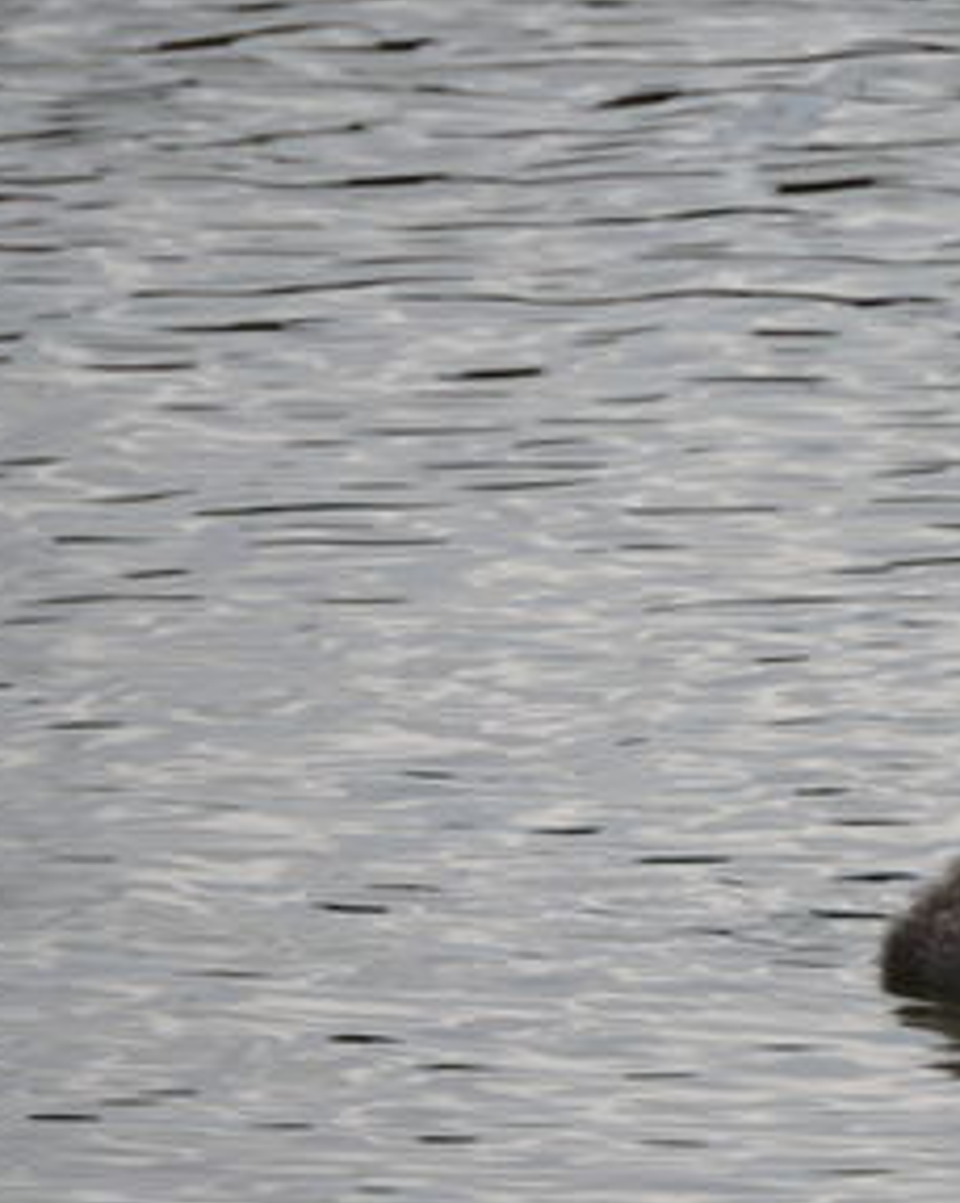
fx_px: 62038
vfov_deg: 1.1
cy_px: 734
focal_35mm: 1744
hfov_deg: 0.9
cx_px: 1312
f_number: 5.6
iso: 100
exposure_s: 1/500
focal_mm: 143.3
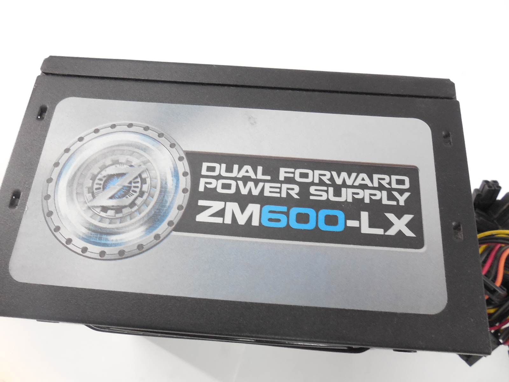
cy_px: 191
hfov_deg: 67.3
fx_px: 382
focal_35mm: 26
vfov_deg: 53.1
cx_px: 254
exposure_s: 1/30
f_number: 3.5
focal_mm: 4.6
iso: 360
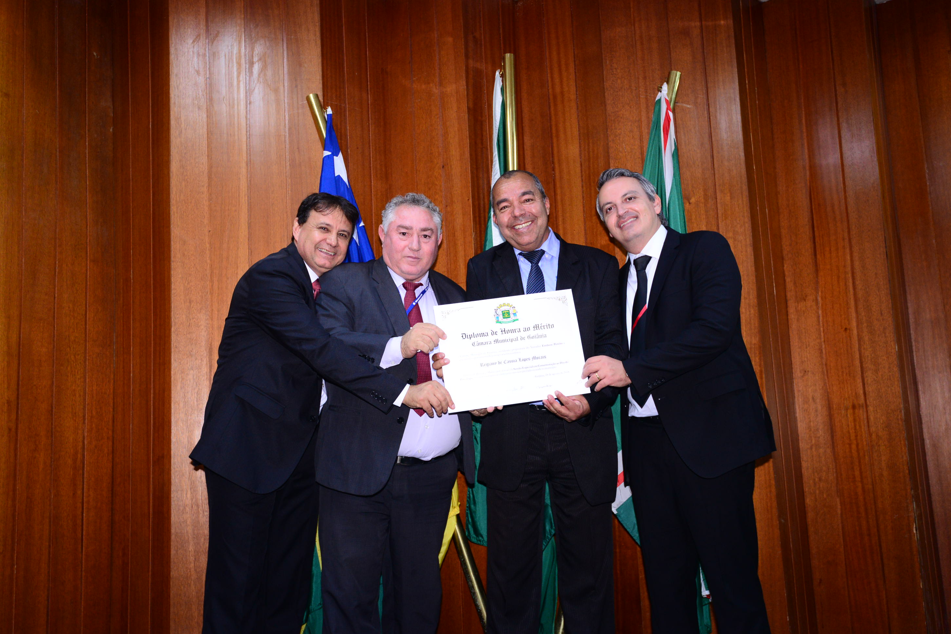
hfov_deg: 57.2
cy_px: 312
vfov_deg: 40.0
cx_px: 471
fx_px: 872
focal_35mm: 33
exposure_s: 1/125
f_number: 4
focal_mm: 32
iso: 2000
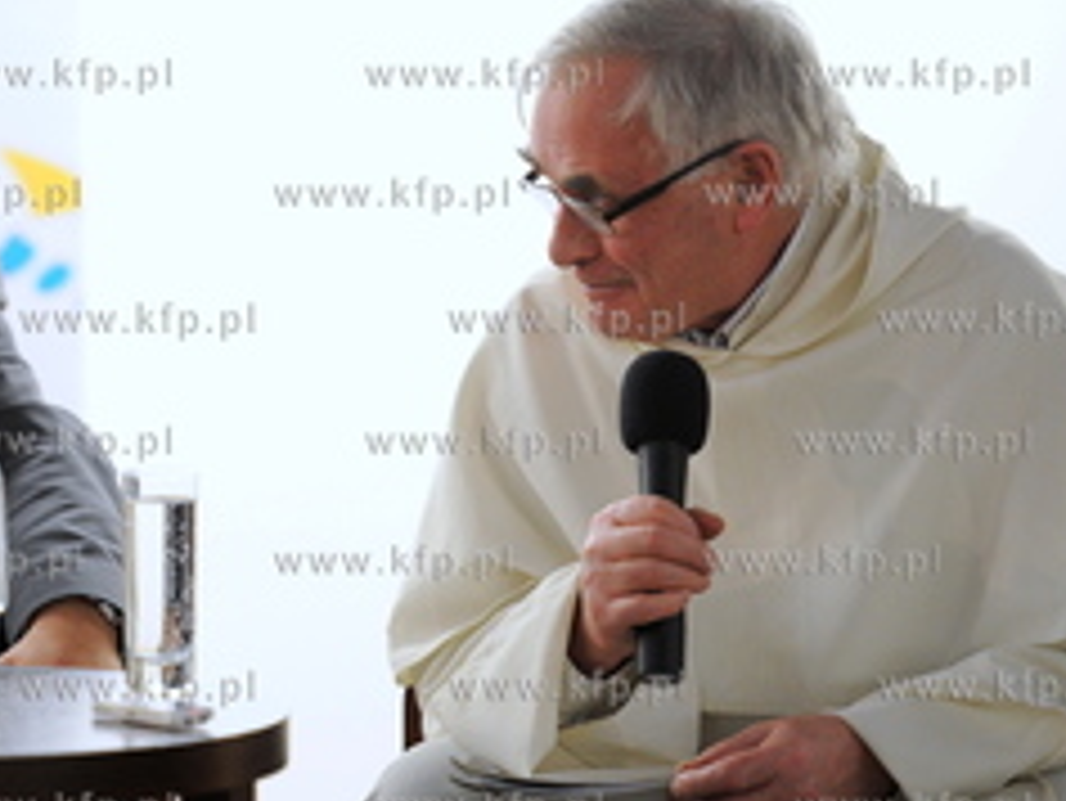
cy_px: 378
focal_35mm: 259
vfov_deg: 5.7
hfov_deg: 7.6
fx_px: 7980
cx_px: 297
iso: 3200
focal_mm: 160
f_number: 2.8
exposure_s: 1/200
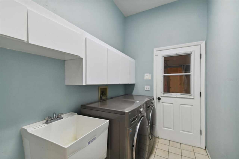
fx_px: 100
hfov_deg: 100.4
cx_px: 120
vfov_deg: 77.3
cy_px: 80
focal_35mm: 15
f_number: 7.1
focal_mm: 10
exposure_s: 1/20
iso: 100
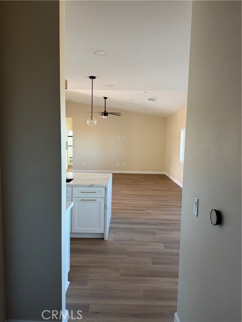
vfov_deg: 71.6
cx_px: 121
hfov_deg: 56.8
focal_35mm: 24
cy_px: 161
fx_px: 224
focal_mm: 6.76
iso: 160
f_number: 1.78
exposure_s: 1/121
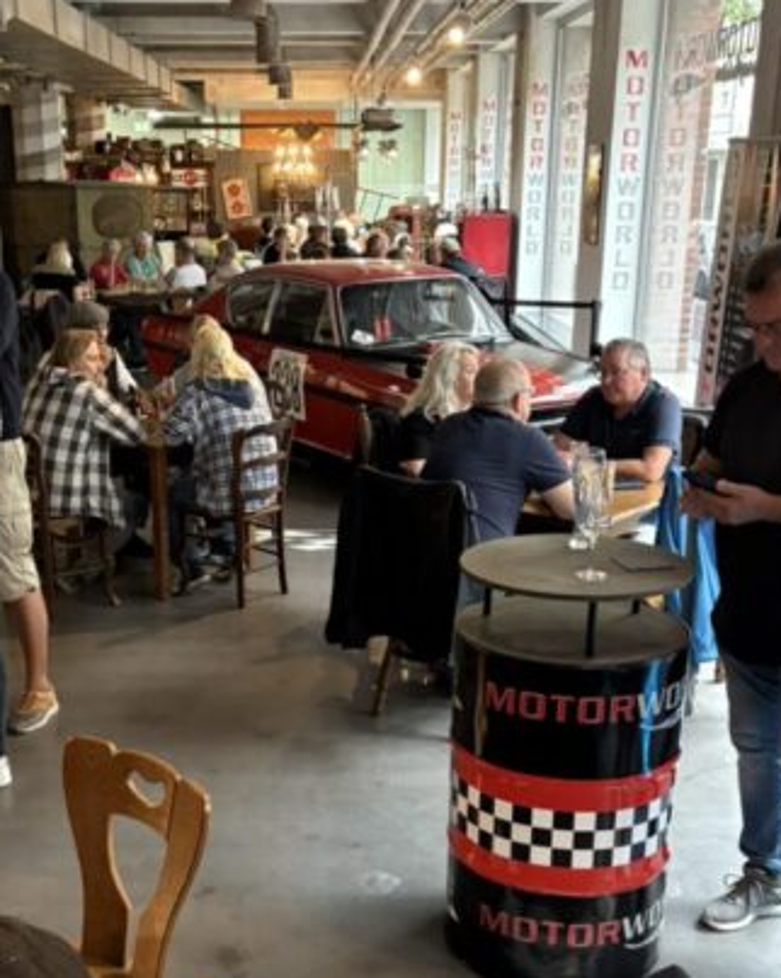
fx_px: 1359
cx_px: 310
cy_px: 665
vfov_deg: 39.0
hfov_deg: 32.0
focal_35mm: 47
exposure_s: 1/33
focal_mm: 5.96
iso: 320
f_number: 1.6
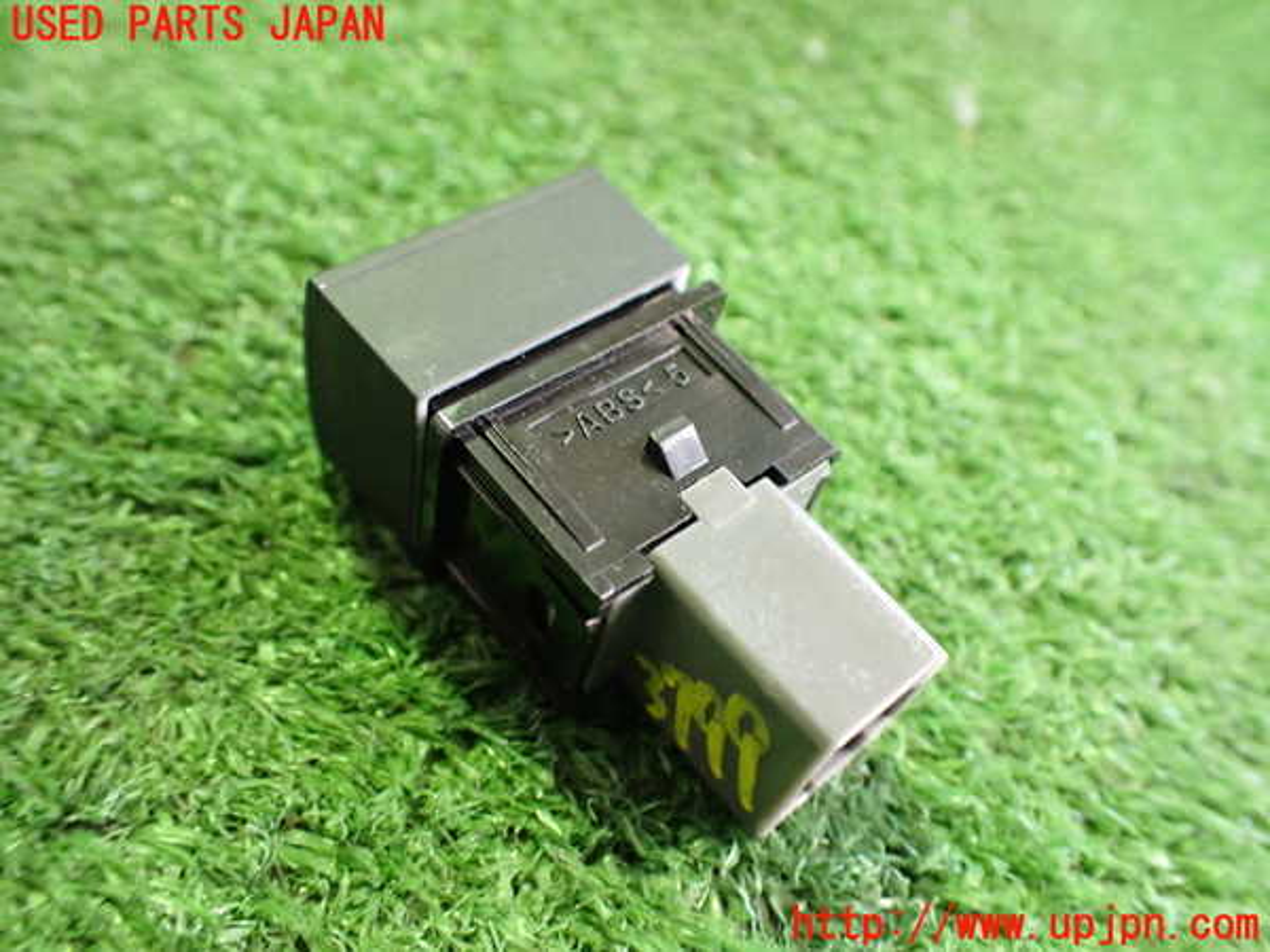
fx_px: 1101
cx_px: 635
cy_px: 476
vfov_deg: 46.8
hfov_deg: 60.0
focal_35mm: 30
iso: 800
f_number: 2.3
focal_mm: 5.4
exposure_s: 1/30
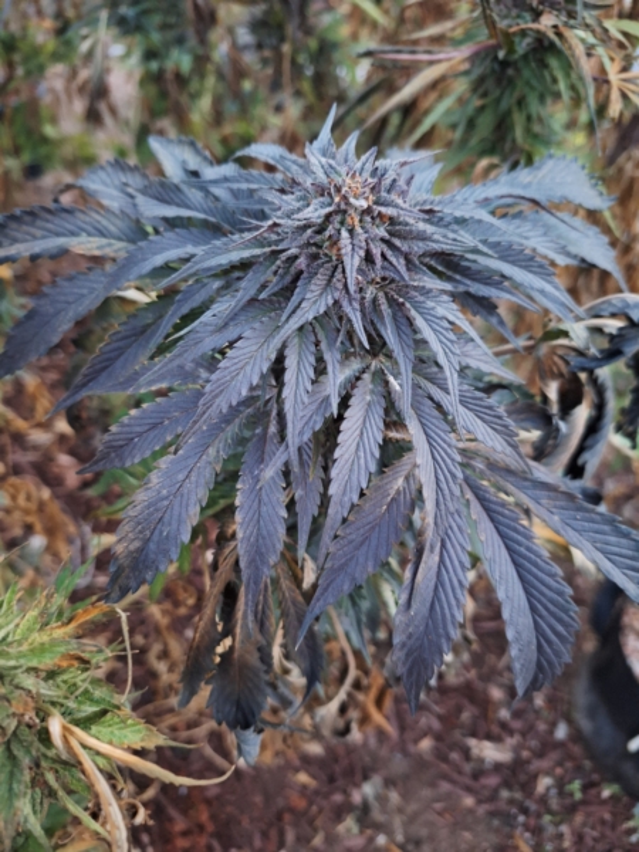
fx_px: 566
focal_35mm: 23
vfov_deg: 73.9
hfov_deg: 58.9
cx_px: 320
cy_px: 426
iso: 1000
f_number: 1.8
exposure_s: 1/20
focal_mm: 5.54
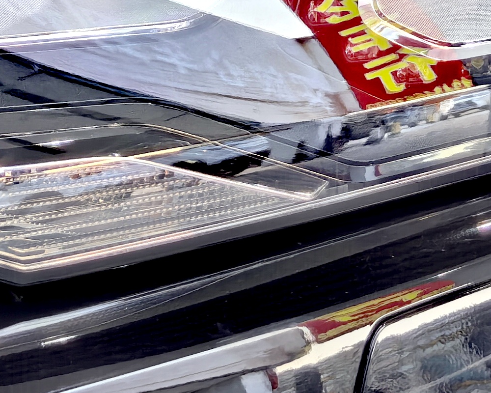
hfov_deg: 8.9
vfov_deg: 7.0
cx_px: 334
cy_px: -265
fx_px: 3139
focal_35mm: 216
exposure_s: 1/363
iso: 160
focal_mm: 6.98
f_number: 1.4
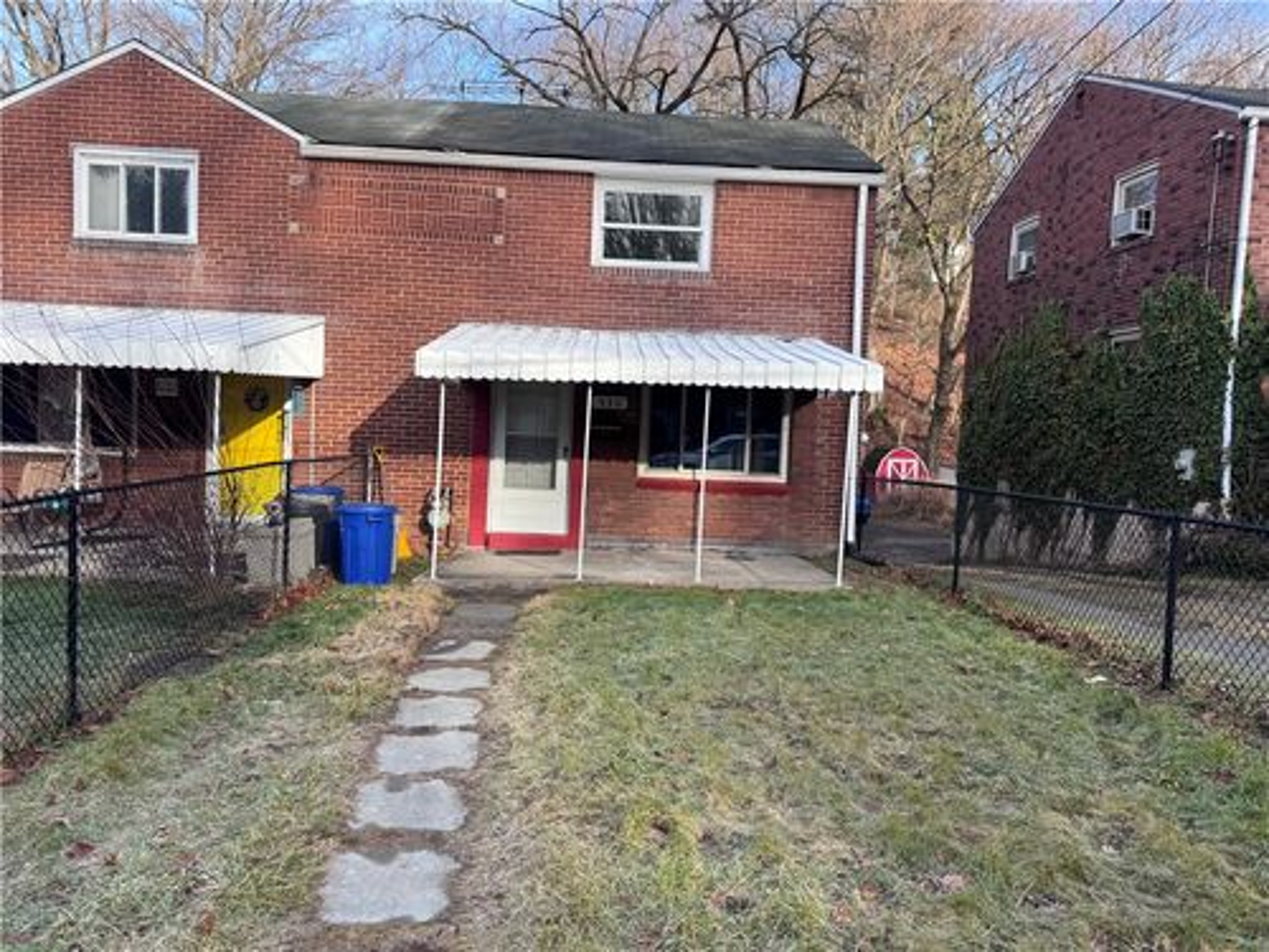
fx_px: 880
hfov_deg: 71.6
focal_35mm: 24
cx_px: 634
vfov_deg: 56.8
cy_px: 476
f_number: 1.78
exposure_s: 1/822
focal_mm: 6.76
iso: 80
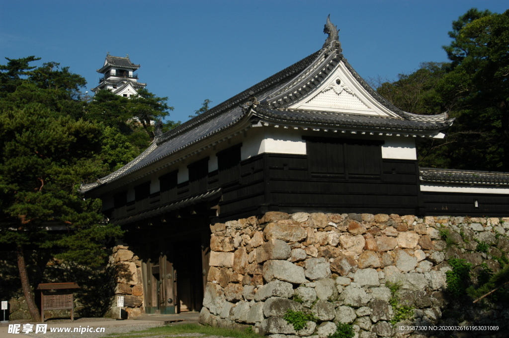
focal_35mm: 52
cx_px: 254
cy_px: 169
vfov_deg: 25.7
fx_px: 742
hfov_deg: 37.9
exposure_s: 1/400
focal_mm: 35
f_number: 10
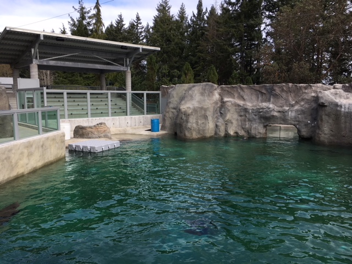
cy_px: 132
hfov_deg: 61.7
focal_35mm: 29
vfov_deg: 48.2
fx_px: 295
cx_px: 176
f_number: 2.2
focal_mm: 4.15
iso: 25
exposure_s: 1/855
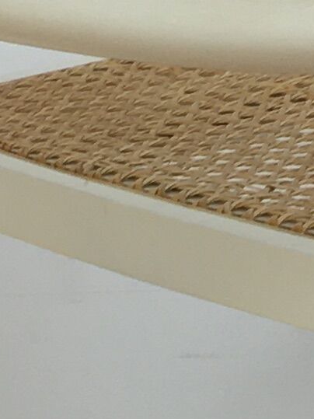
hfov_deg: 6.8
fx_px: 2626
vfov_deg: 9.1
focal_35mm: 217
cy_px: 361
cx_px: 454
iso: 40
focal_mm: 4.15
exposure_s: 1/33
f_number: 2.2
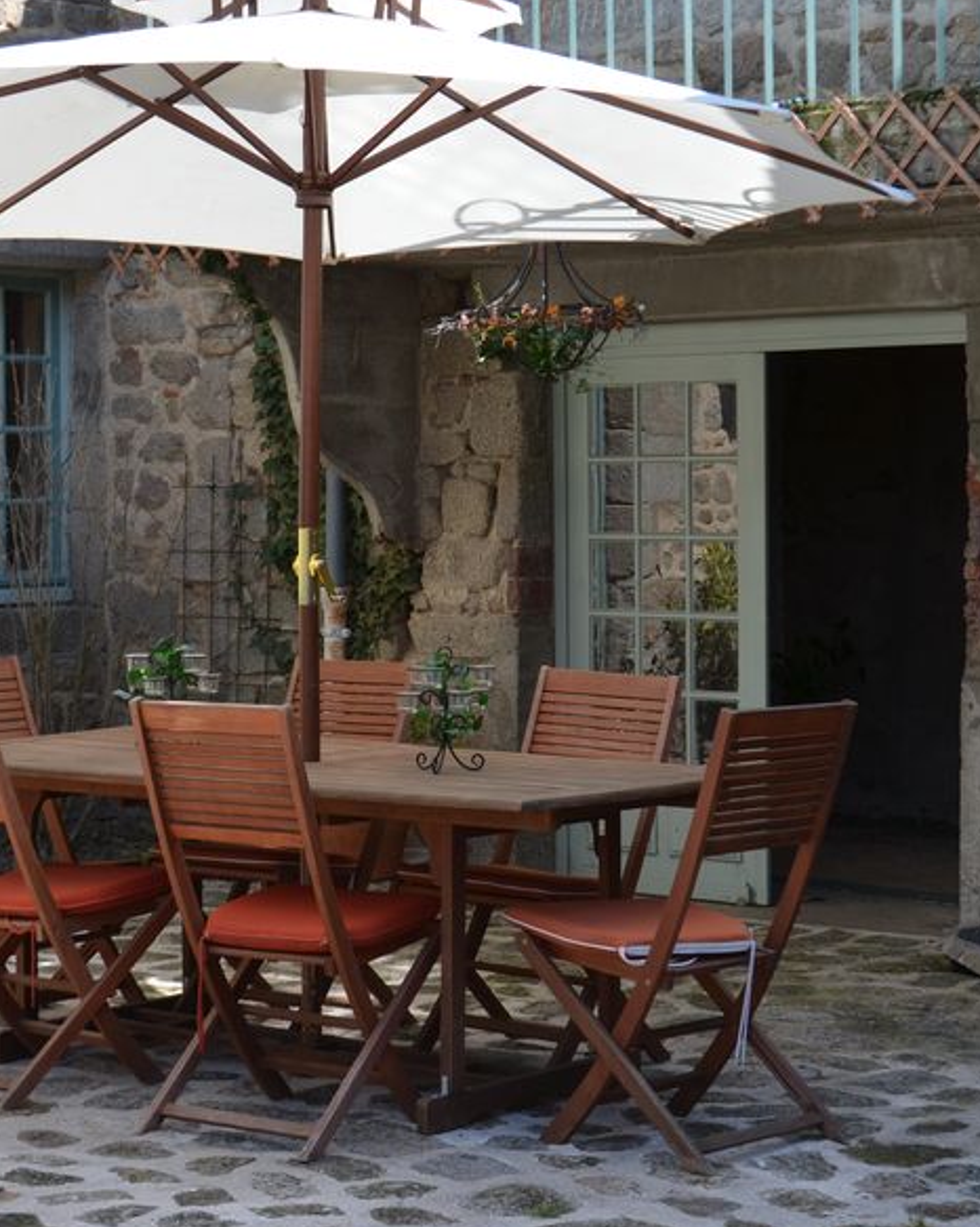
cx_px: 454
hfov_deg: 19.4
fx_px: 2866
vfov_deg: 24.1
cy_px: 556
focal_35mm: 79
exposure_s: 1/320
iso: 200
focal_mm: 32
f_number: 6.3
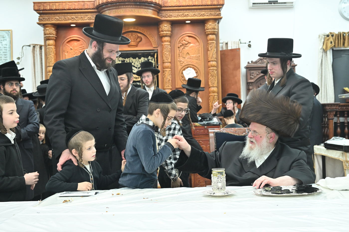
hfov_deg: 42.7
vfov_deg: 29.2
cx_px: 174
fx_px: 446
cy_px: 116
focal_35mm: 46
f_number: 5.6
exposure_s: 1/200
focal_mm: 46
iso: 2000
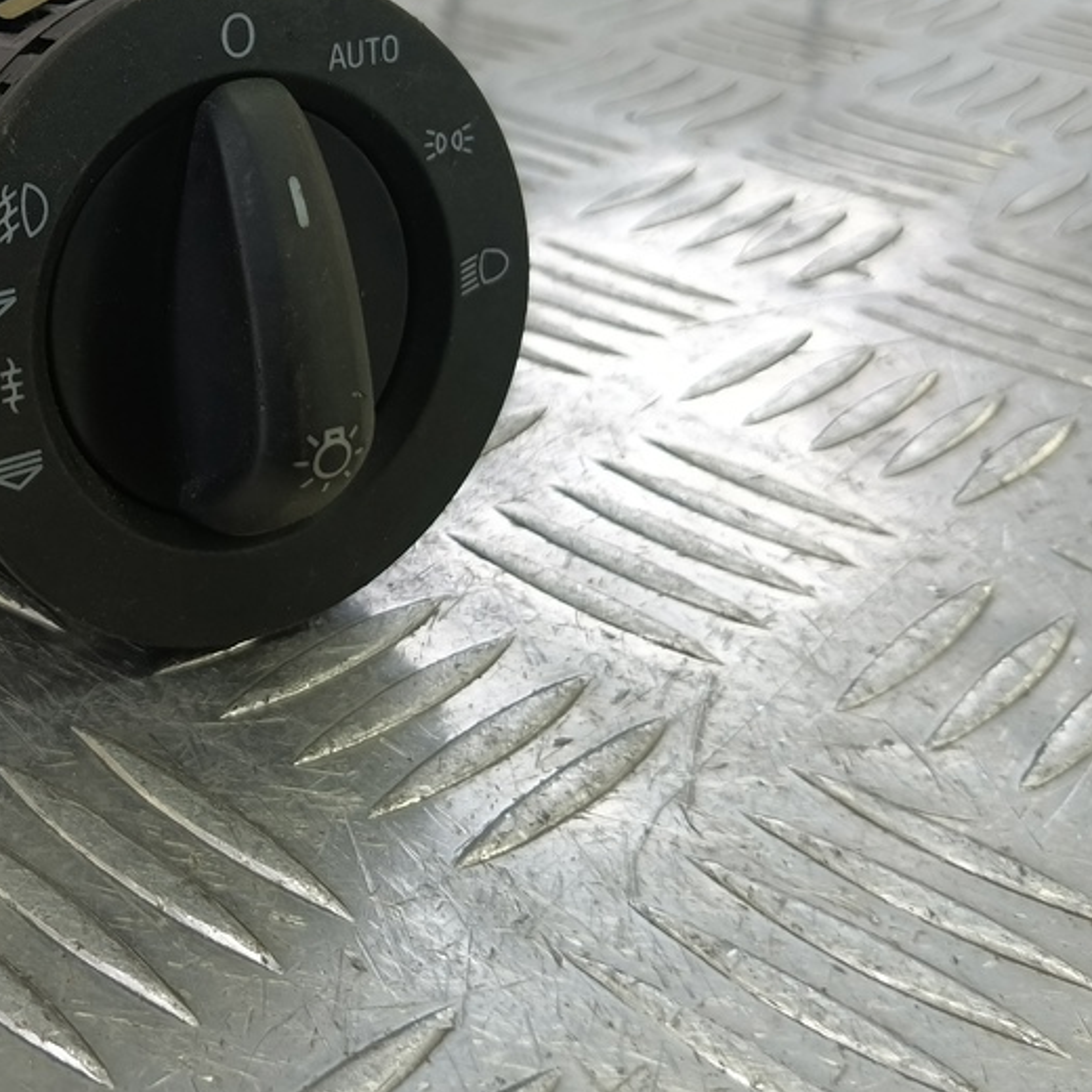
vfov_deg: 40.9
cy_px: 304
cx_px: 107
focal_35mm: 40
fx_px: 1428
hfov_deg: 38.9
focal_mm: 4.11
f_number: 1.6
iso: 88
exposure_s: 1/50
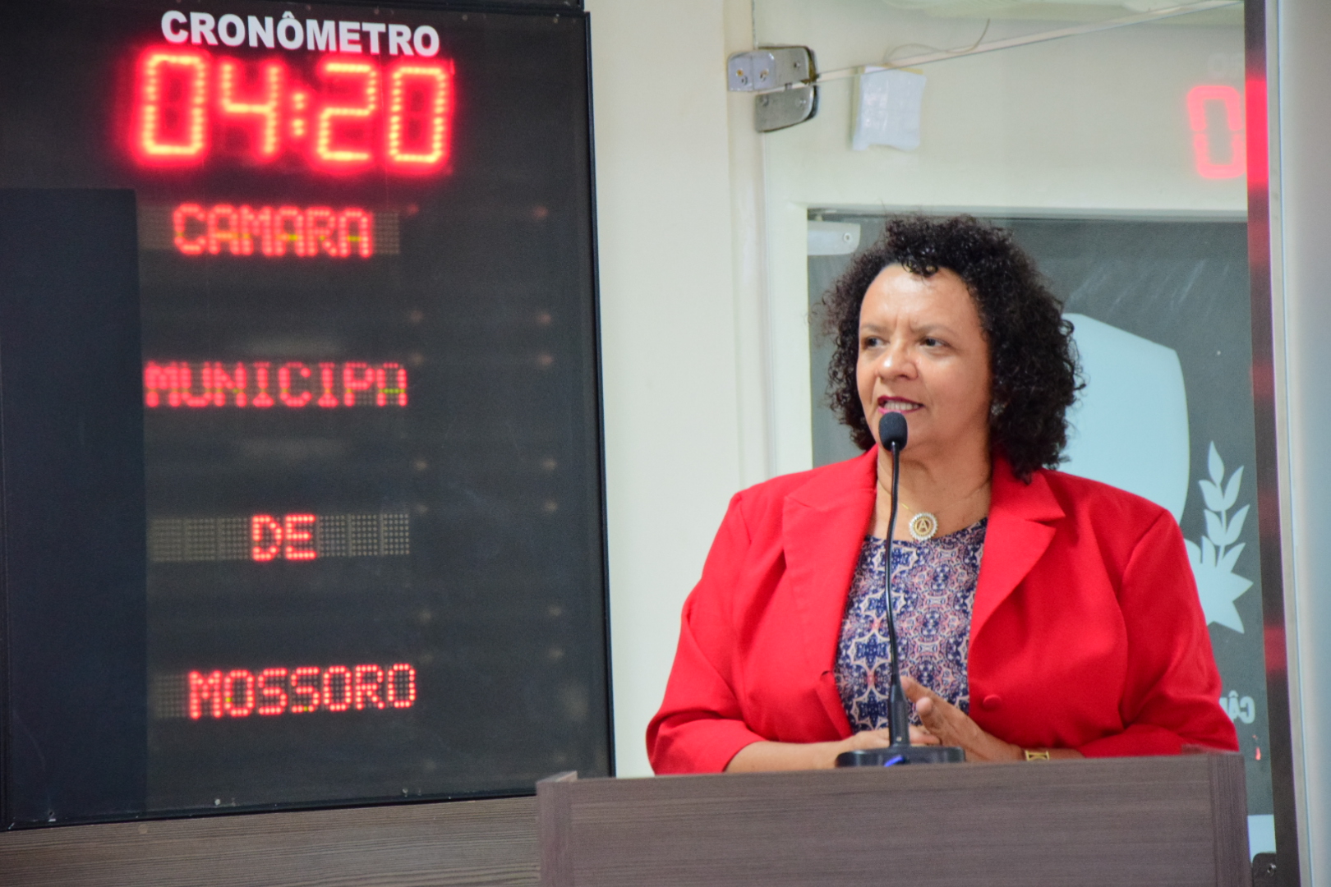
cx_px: 666
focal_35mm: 147
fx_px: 5434
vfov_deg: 9.3
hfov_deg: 14.0
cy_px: 444
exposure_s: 1/60
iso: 2000
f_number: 5.6
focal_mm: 98
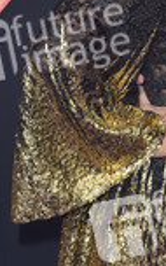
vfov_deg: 9.1
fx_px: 1650
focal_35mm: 228
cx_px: 232
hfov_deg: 5.7
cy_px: -42
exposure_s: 1/250
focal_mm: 85
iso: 500
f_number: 7.1
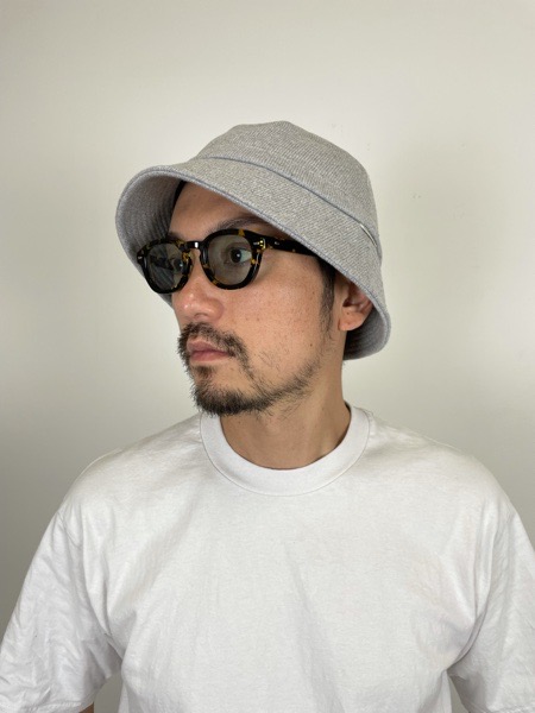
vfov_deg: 67.3
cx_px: 268
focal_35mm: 26
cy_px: 356
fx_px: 536
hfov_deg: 53.1
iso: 40
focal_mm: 4.2
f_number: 1.6
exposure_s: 1/120
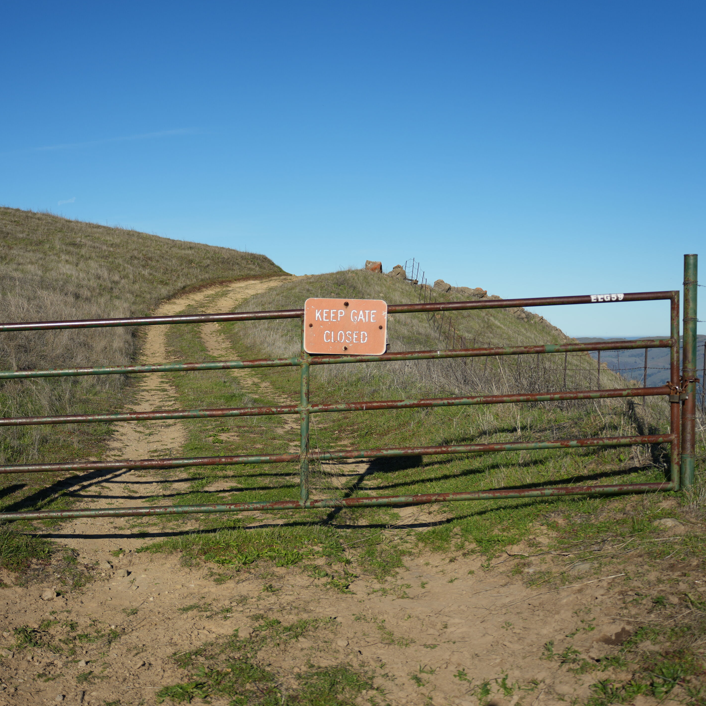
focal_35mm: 43
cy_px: 350
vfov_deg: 39.2
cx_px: 271
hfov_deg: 39.0
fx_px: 992
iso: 100
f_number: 4.5
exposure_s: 1/1250
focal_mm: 33
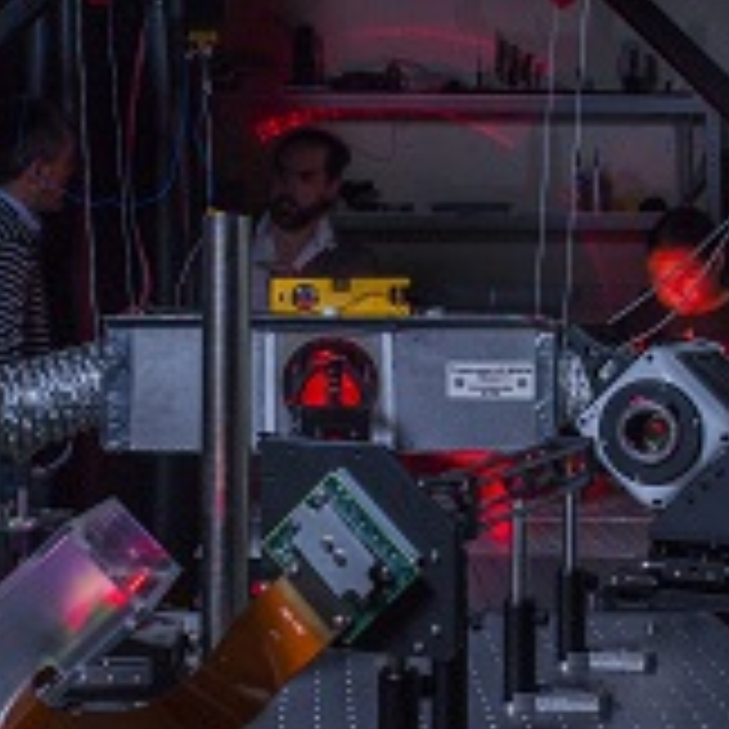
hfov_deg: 25.7
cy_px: 556
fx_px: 1596
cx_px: 362
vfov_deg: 25.4
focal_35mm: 67
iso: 400
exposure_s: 5
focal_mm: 20
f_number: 5.6
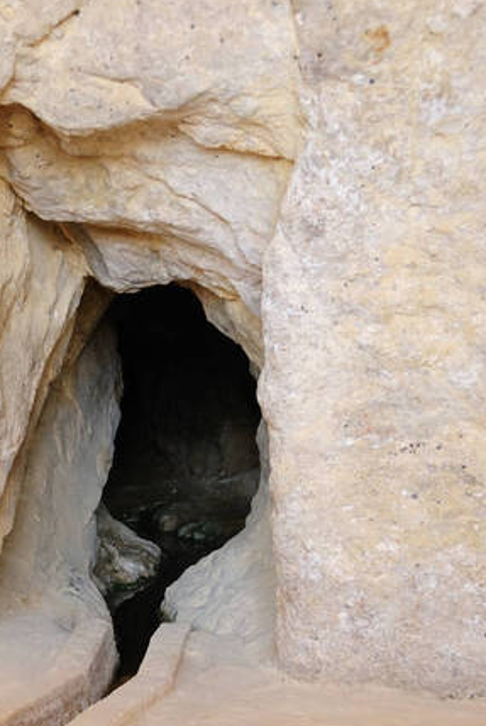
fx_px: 1531
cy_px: 572
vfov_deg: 26.2
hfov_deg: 17.9
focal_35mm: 76
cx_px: 127
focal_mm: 31
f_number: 4.2
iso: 450
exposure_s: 1/30
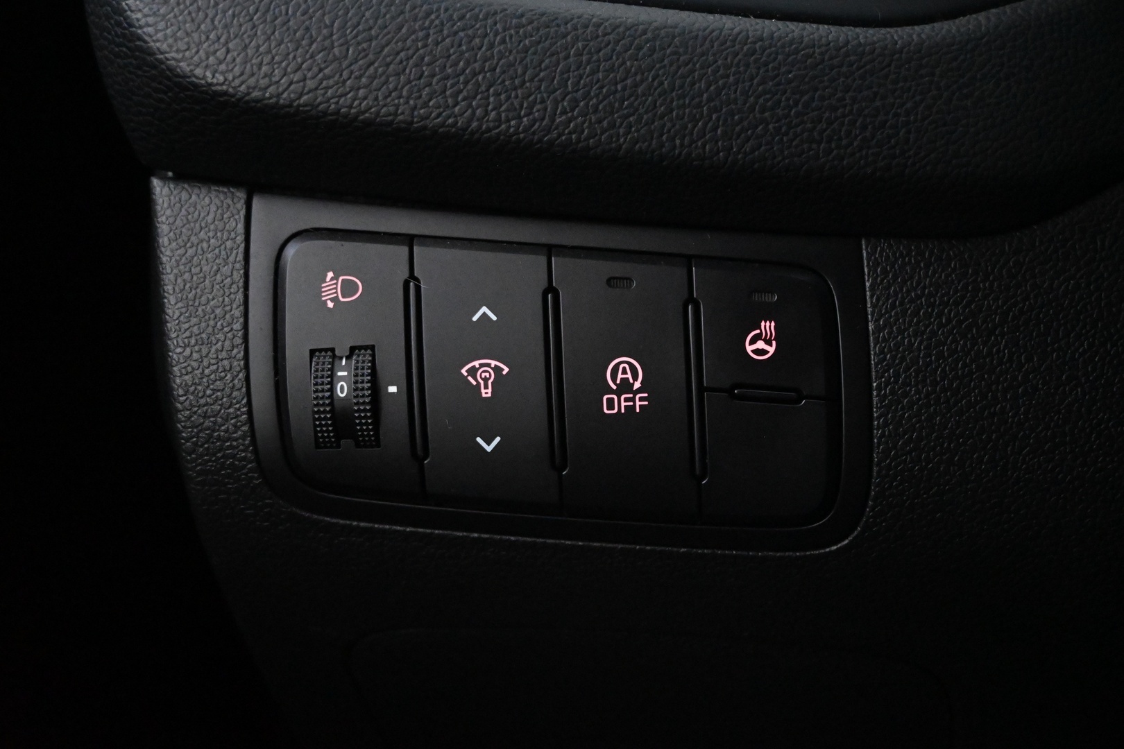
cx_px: 562
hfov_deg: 47.2
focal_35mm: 41
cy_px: 374
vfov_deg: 32.4
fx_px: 1288
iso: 10000
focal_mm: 27.5
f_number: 4.5
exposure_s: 1/40
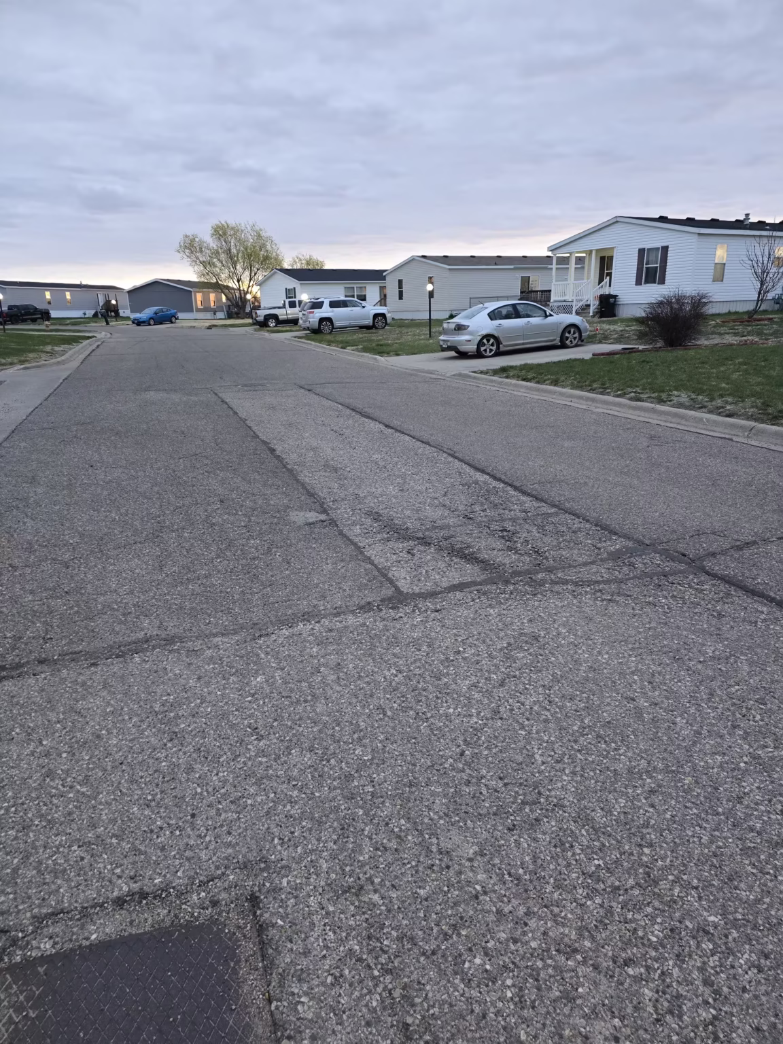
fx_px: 694
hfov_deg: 58.9
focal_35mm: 23
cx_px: 392
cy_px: 522
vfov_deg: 73.9
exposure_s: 1/120
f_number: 1.7
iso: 1000
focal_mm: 6.3
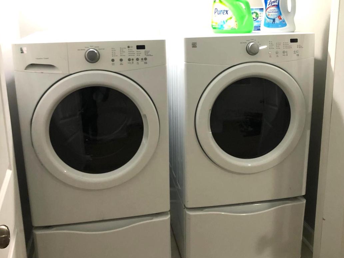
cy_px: 103
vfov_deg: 36.7
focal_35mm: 39
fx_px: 387
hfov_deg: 47.8
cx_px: 187
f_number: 1.8
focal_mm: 3.99
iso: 80
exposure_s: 1/15
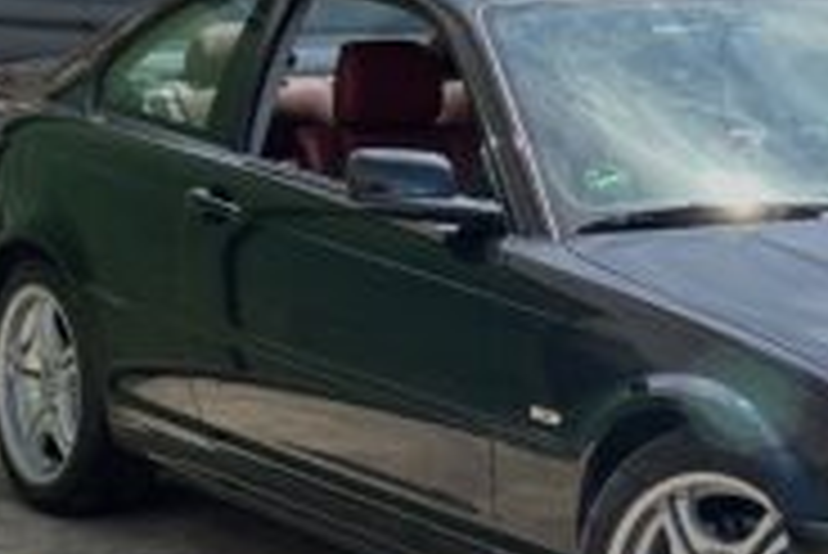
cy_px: 318
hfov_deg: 12.5
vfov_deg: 8.4
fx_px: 3752
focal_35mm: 163
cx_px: 740
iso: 32
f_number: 2.8
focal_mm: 9
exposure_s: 1/374
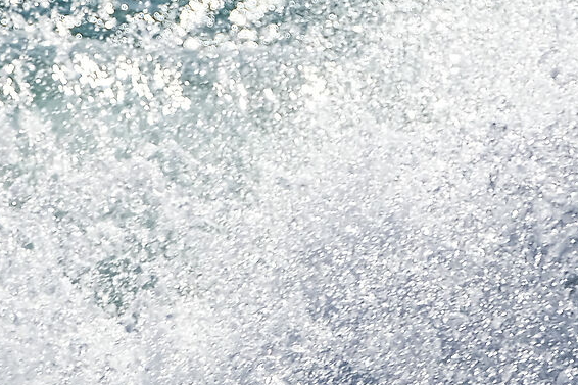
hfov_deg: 2.0
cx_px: -642
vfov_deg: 1.3
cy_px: -174
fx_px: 16403
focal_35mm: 1022
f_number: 5.6
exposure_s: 1/1000
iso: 160
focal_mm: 160.8
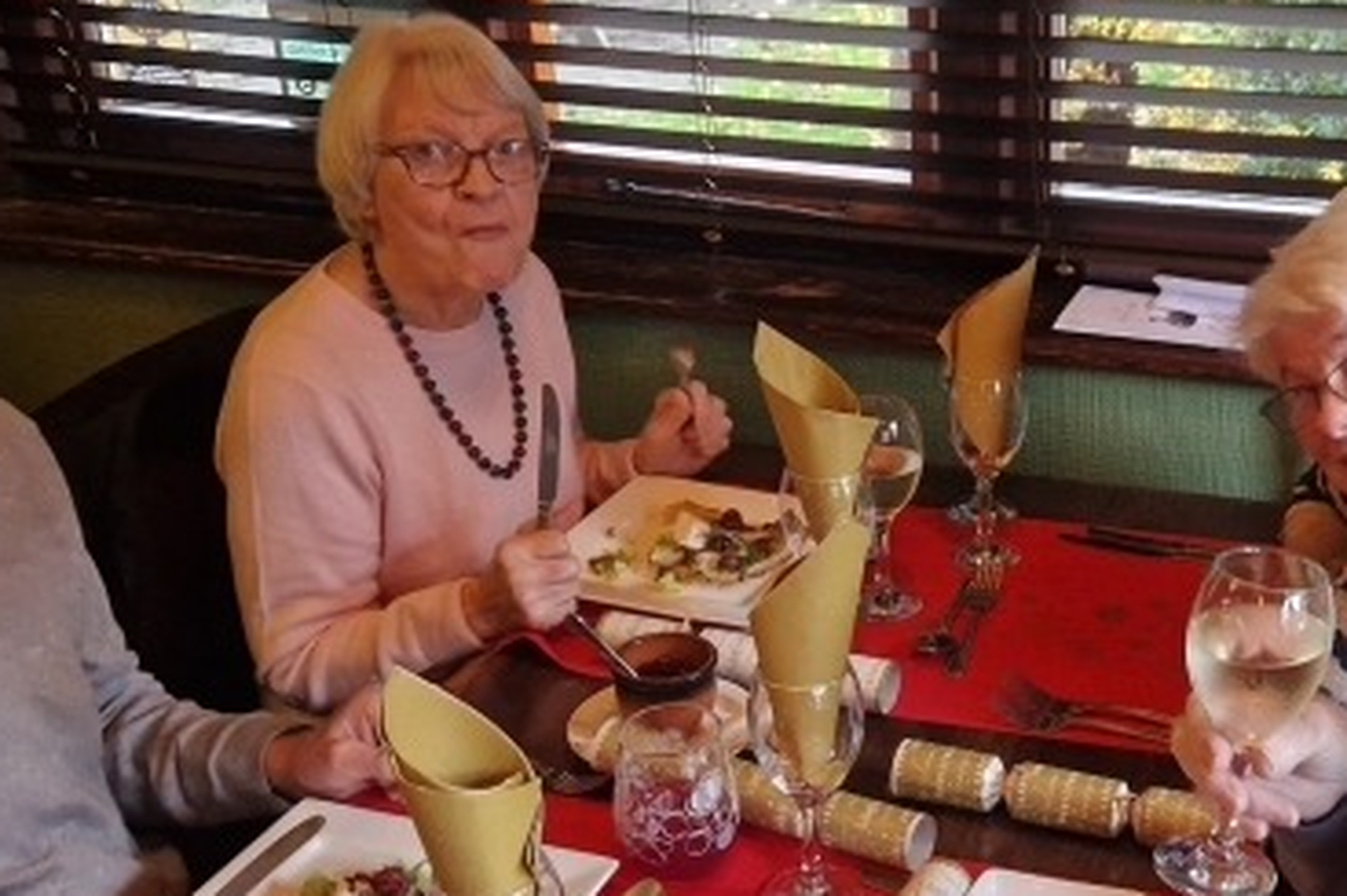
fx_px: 1945
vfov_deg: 25.8
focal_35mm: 52
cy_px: 607
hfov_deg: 37.1
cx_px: 1036
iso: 320
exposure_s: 1/100
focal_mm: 5.4
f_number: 1.8
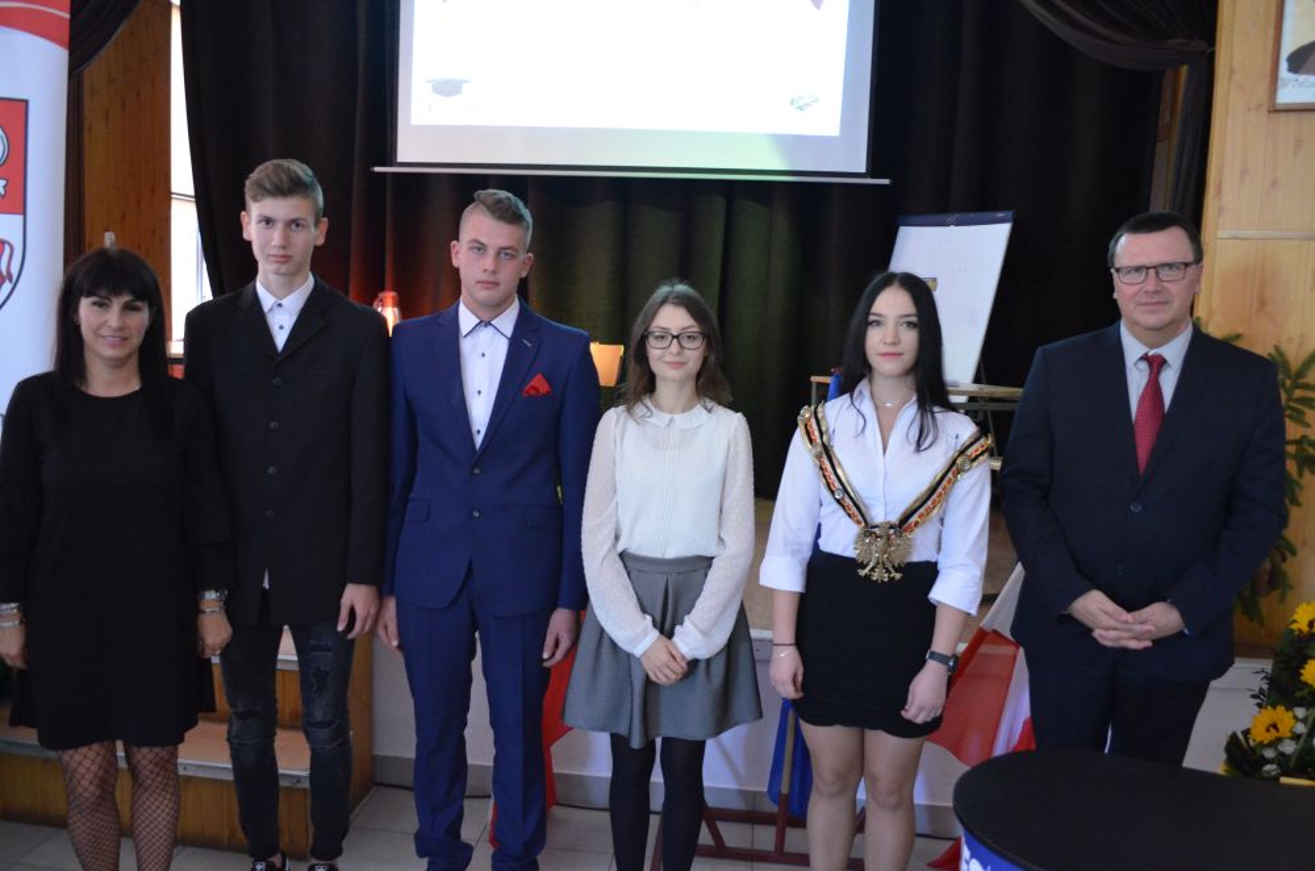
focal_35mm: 27
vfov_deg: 47.7
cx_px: 658
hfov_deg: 67.5
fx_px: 984
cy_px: 436
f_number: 3.5
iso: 3200
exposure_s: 1/30
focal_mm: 18
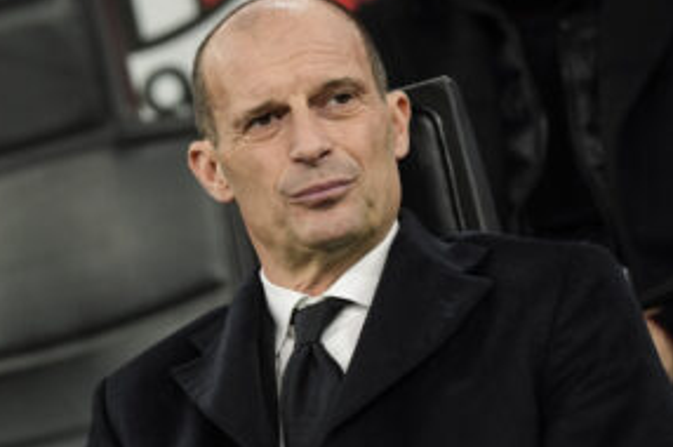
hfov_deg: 7.5
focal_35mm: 273
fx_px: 5098
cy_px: 268
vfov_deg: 5.0
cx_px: 221
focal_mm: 200
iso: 2000
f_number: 3.5
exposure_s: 1/800
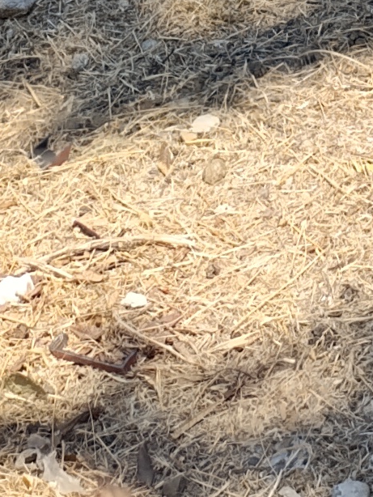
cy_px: -960
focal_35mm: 153
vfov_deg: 9.9
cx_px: 735
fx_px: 2197
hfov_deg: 9.1
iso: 50
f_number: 1.6
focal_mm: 6.14
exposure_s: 1/442
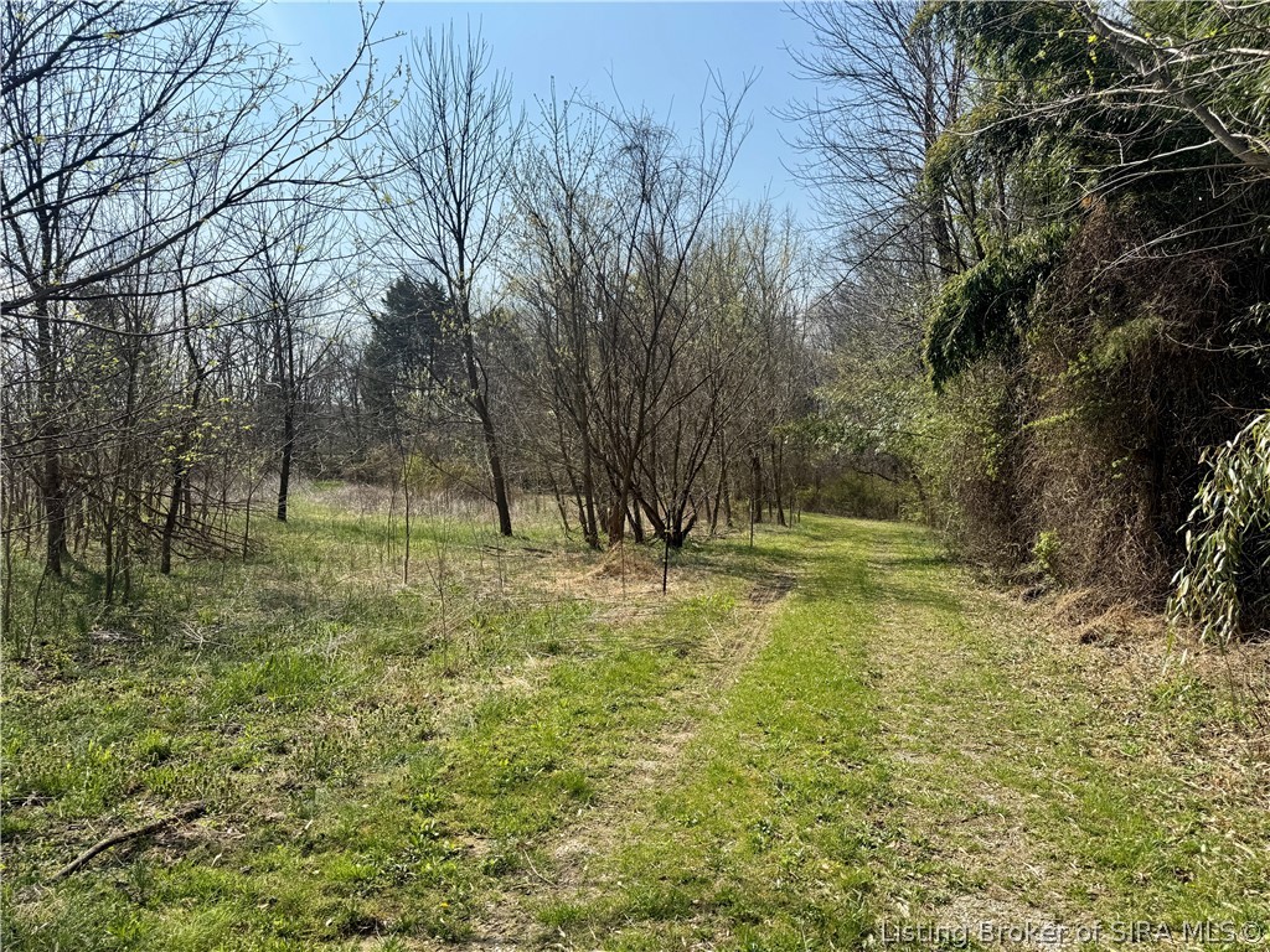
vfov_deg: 56.8
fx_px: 881
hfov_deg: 71.6
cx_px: 635
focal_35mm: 24
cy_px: 476
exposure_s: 1/4049
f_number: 1.78
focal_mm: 6.76
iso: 80
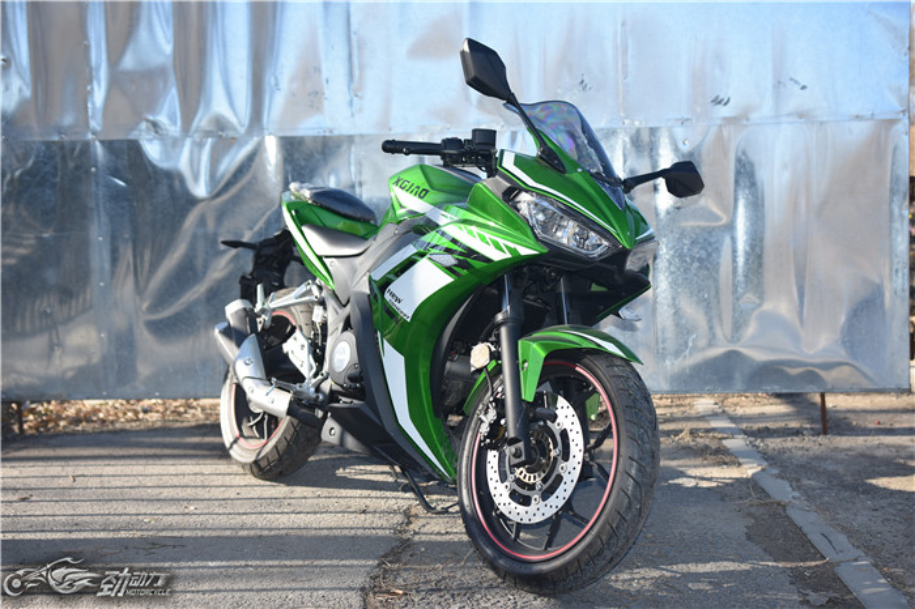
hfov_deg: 43.6
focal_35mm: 45
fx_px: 1143
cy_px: 304
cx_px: 458
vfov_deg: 29.8
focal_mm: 30
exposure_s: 1/320
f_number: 2.5
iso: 100
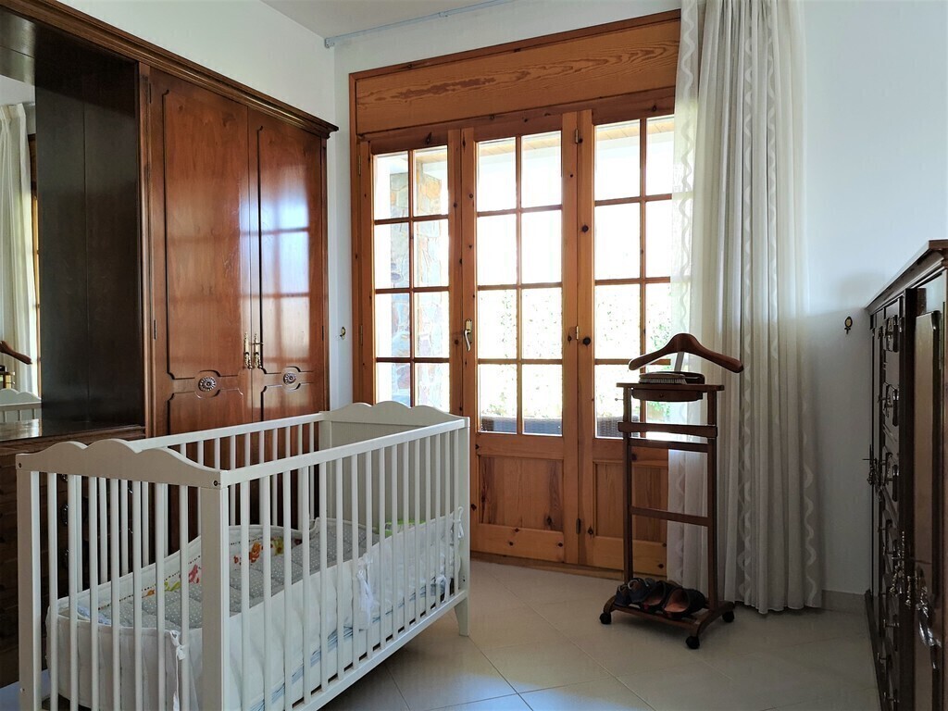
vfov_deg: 51.4
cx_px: 474
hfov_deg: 65.3
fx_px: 739
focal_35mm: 27
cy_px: 356
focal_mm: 3.95
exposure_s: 1/100
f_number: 1.8
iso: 160
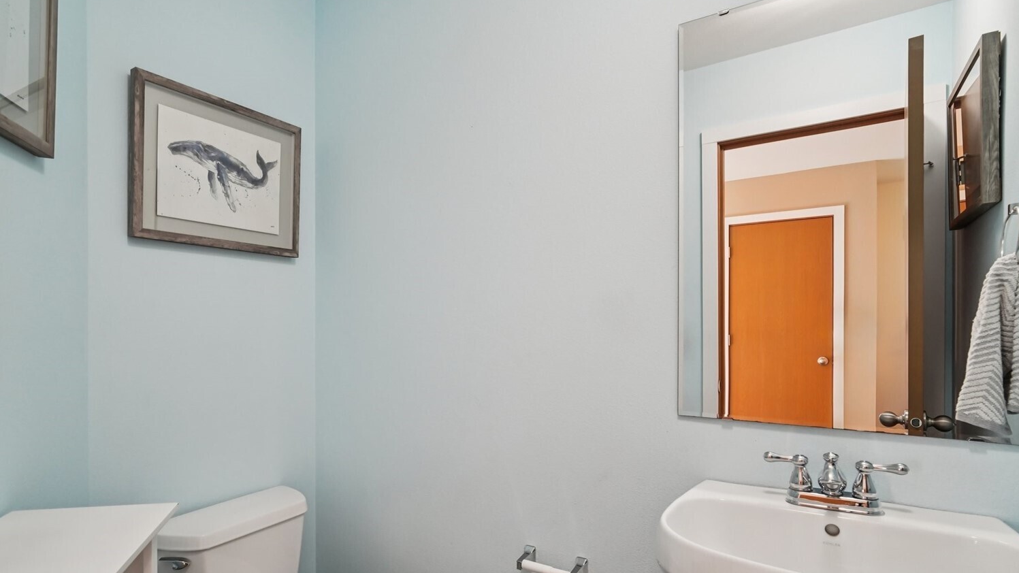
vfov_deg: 58.1
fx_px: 513
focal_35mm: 19
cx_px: 447
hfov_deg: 89.1
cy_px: 332
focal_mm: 16
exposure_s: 1/15
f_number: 8
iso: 1600
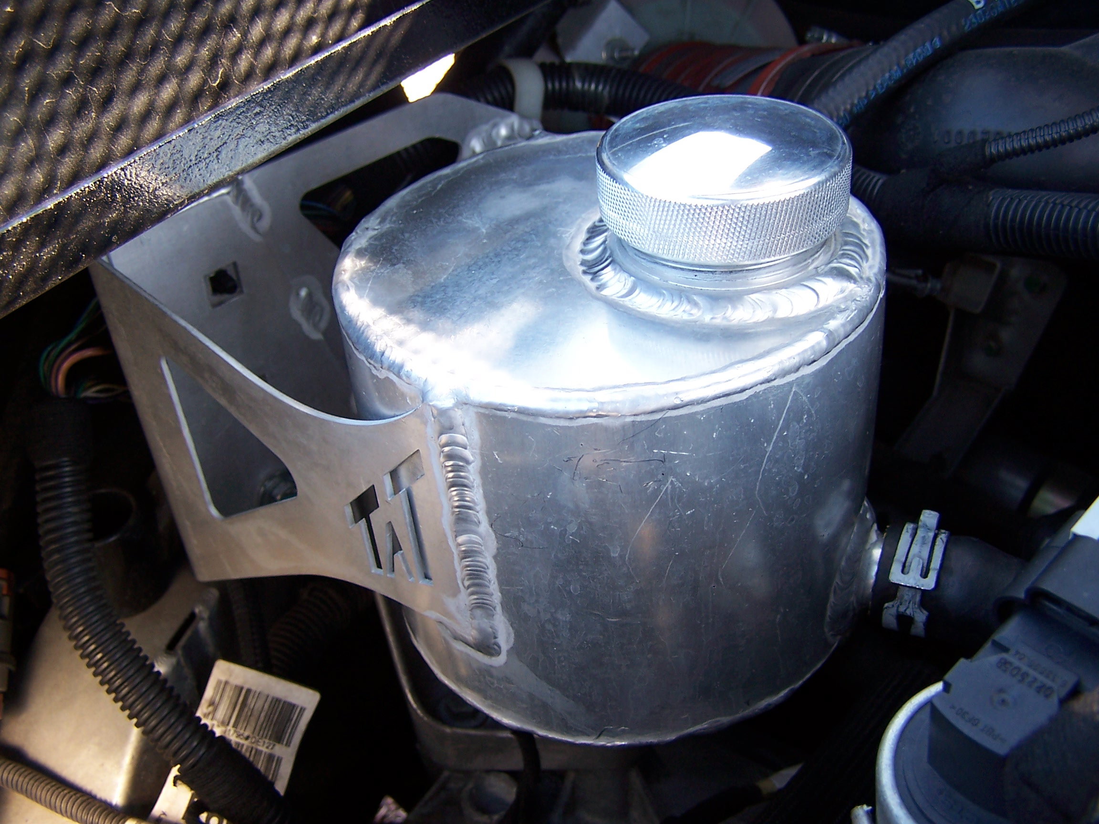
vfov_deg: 37.7
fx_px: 1206
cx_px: 550
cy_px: 412
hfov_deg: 49.0
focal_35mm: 38
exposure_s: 1/45
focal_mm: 6.3
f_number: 2.8
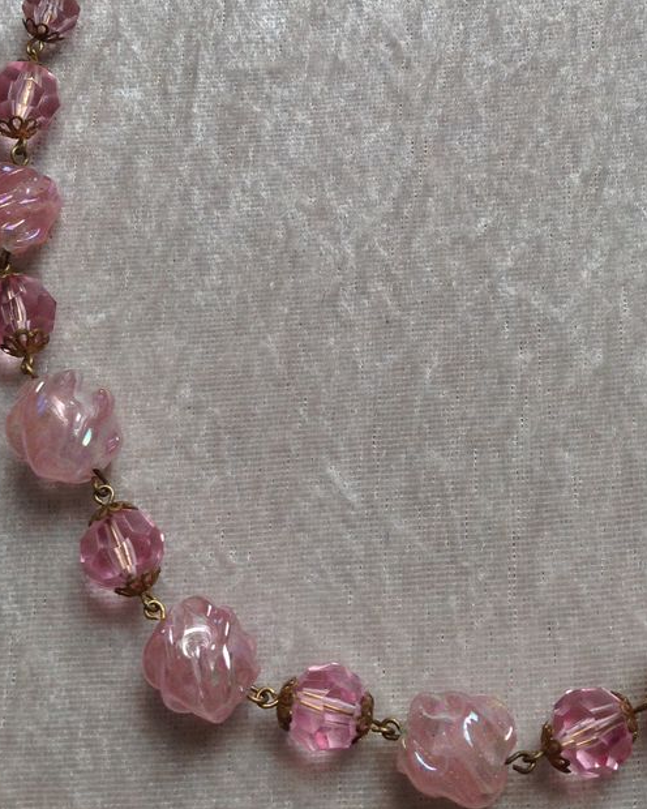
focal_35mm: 55
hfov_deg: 27.4
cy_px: 213
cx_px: 452
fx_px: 1316
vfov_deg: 33.5
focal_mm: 4.28
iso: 64
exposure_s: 1/120
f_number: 2.4
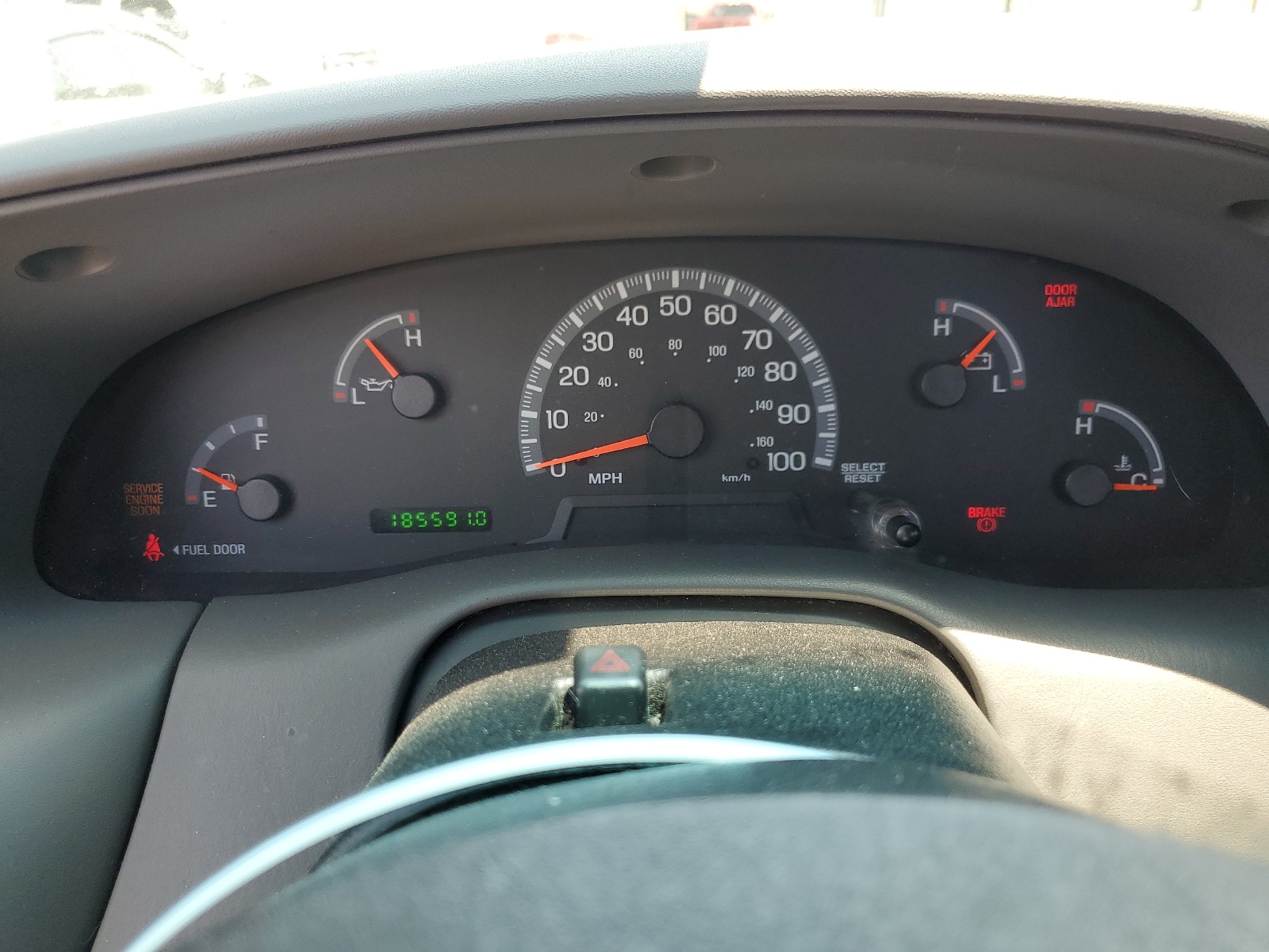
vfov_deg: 53.1
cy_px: 476
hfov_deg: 67.3
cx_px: 634
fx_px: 953
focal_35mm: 26
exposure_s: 1/238
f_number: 1.5
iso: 50
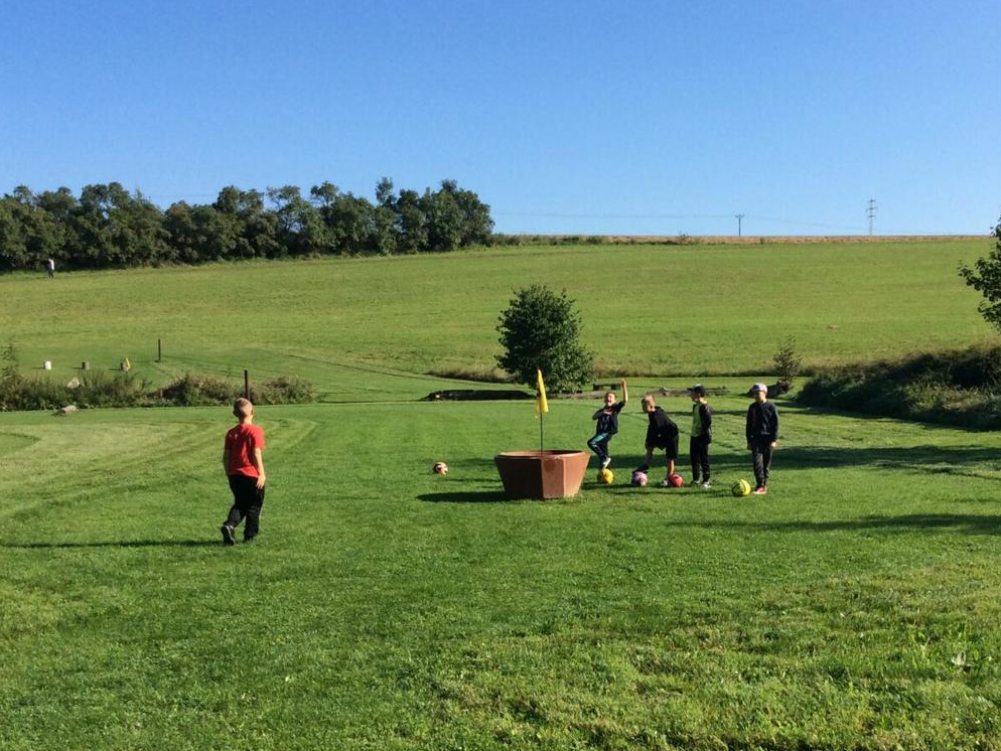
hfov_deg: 43.5
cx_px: 624
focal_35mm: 43
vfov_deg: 33.4
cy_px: 489
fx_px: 1244
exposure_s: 1/1271
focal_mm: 3.3
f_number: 2.4
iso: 32
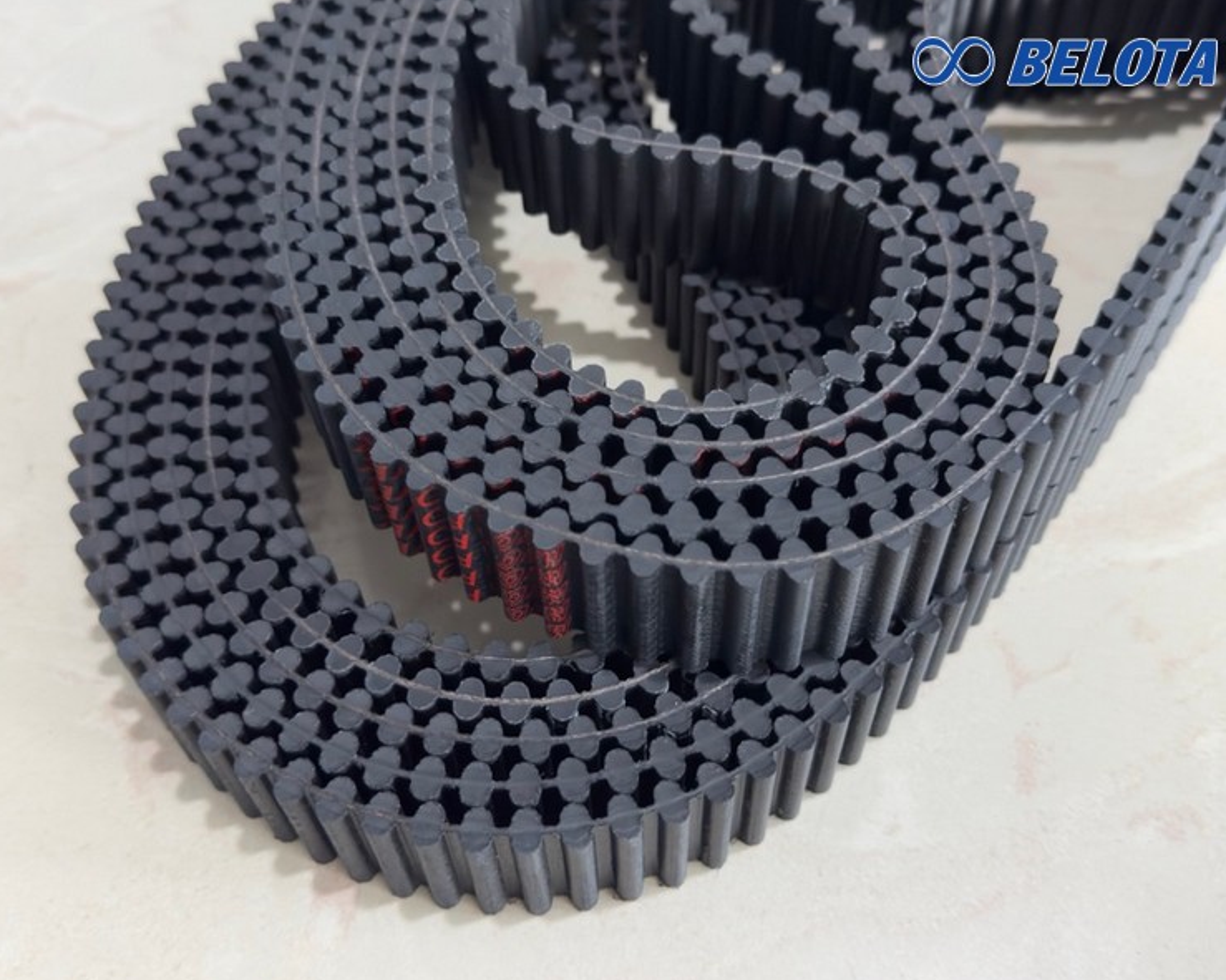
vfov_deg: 40.1
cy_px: 492
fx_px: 1342
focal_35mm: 37
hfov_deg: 49.1
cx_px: 617
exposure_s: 1/33
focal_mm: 6.76
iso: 320
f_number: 1.78
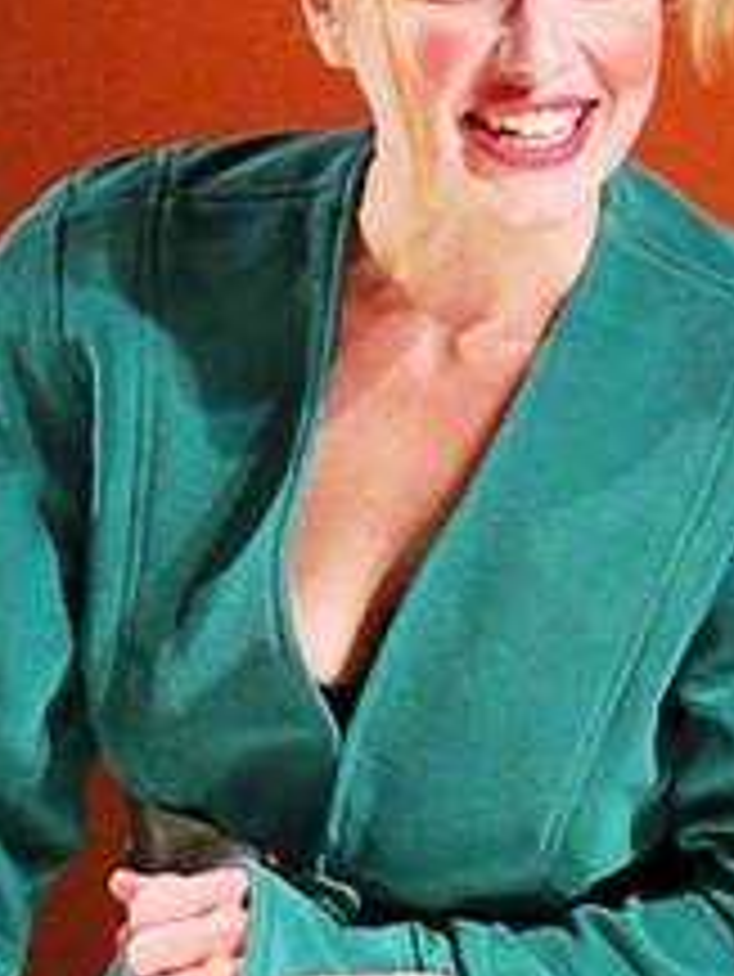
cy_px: 576
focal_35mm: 589
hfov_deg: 2.5
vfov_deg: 3.4
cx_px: 961
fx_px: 16636
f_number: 4.5
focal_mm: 36.9
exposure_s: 1/49.3
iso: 1600
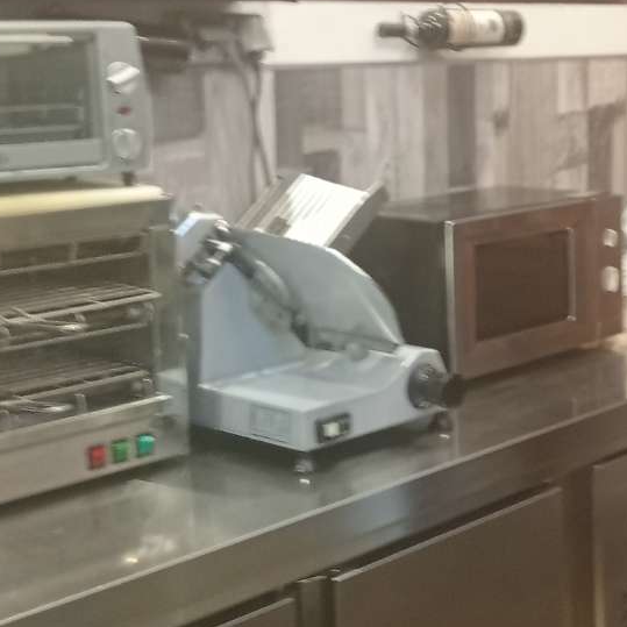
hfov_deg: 24.2
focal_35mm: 69
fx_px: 1414
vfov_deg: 24.9
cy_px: 216
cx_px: 575
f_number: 1.8
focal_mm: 3.98
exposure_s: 1/25
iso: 751
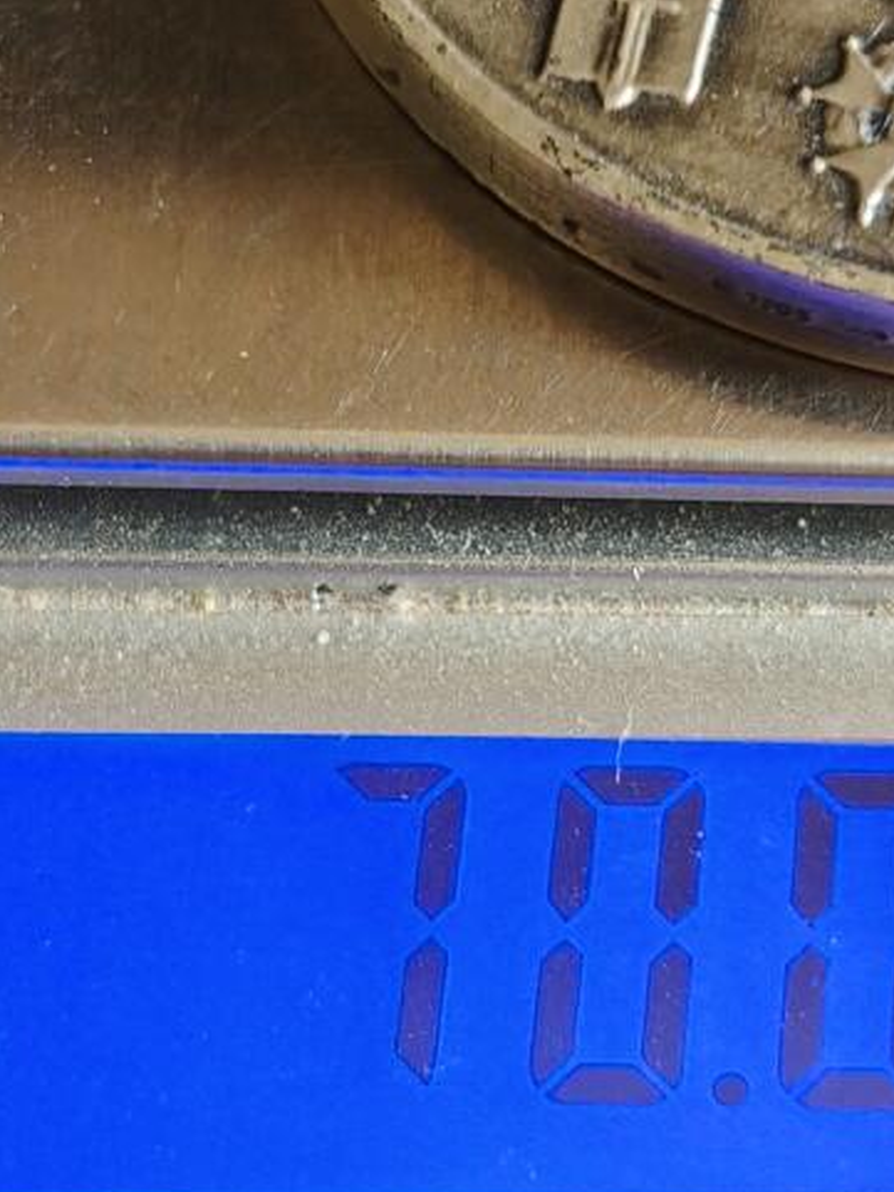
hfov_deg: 17.2
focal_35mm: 86
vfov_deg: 22.7
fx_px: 2960
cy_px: 481
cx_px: 436
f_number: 1.6
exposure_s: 1/100
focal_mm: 6.06
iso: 400
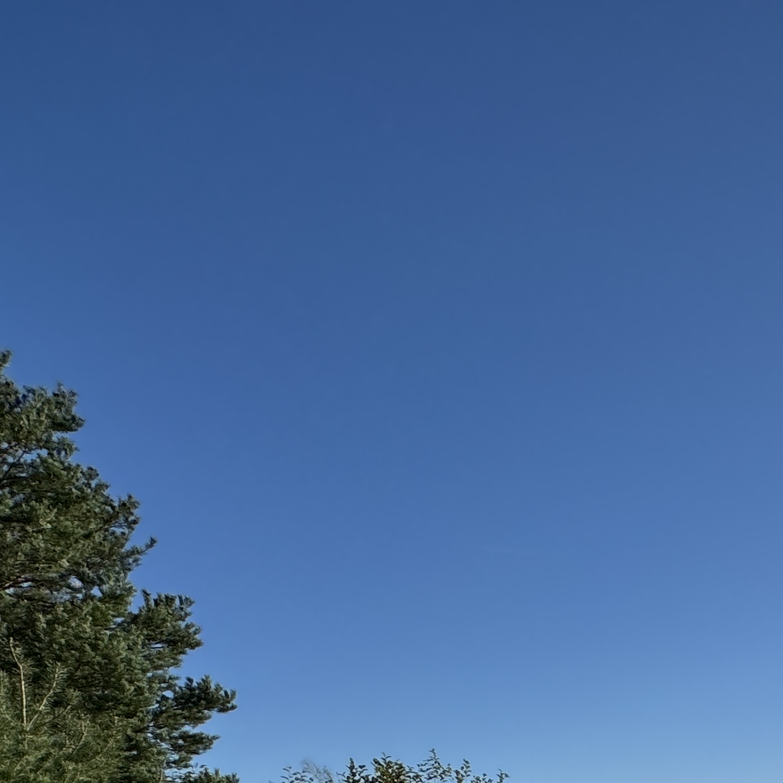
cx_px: 1062
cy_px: 930
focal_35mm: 41
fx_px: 1049
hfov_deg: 30.5
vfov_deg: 33.6
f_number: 2.2
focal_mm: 2.22
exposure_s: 1/3390
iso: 50
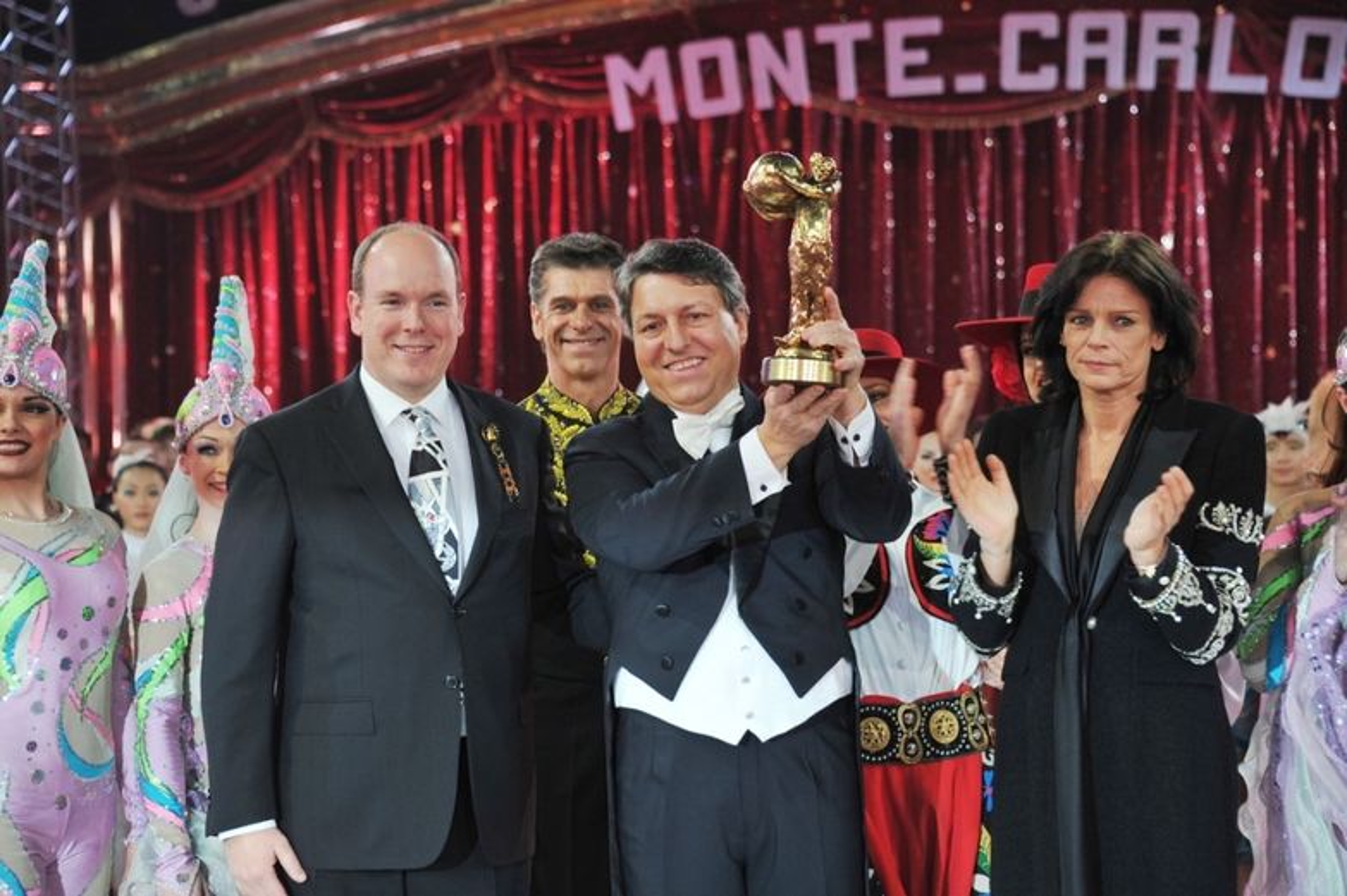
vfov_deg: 12.2
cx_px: 674
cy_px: 448
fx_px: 4188
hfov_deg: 18.3
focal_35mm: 112
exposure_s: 1/200
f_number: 6.3
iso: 1600
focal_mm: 112
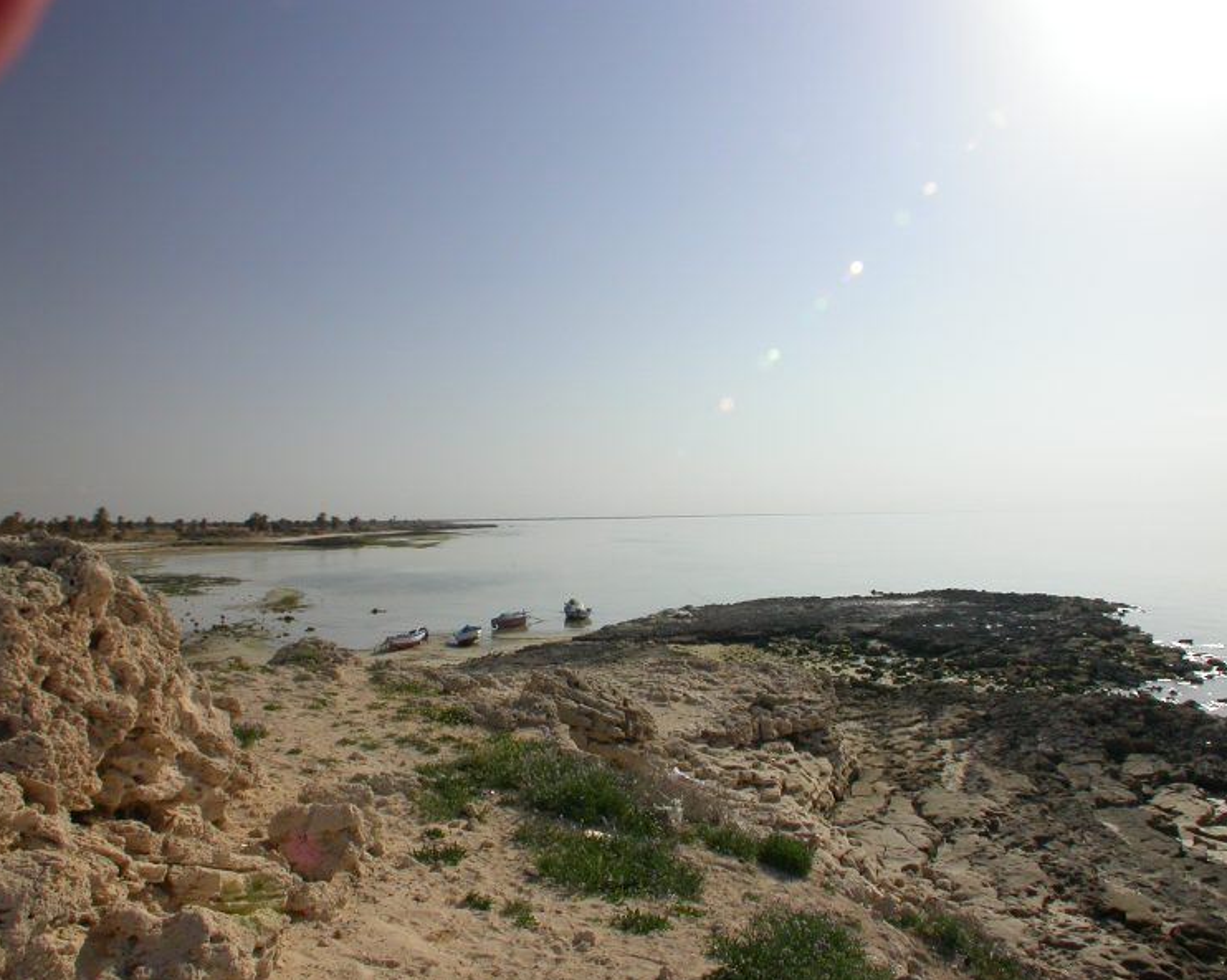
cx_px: 625
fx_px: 1452
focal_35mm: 40
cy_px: 492
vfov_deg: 37.3
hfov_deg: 45.8
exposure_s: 1/224
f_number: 6.7
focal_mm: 7.85
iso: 100
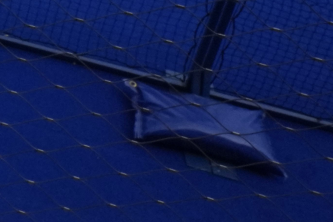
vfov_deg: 8.7
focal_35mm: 133
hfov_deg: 11.1
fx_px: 1230
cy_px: -418
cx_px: -610
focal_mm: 21
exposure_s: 1/500
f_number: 22
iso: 1600
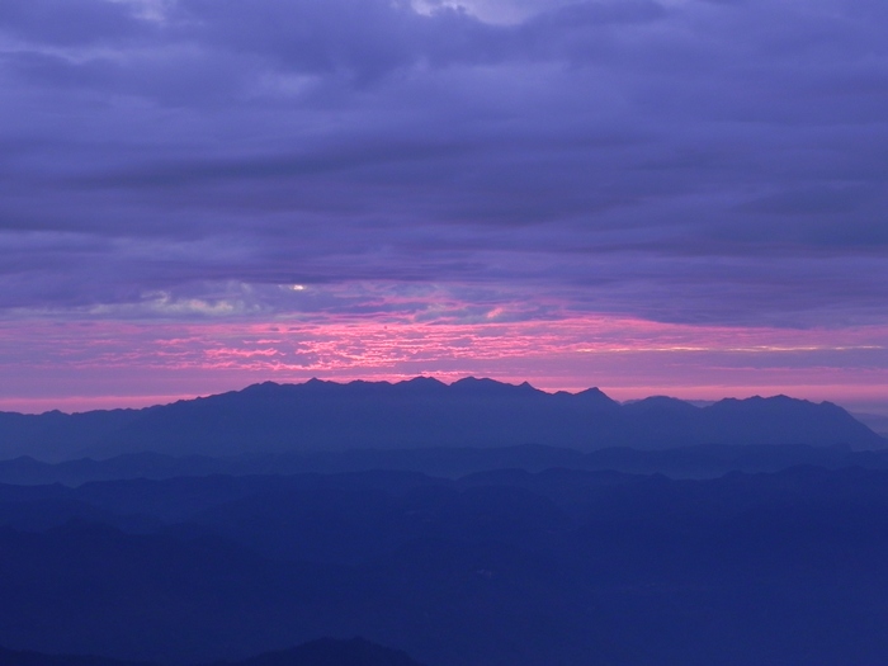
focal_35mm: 85
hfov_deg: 23.0
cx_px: 444
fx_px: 2180
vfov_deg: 17.4
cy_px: 333
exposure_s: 1/32.2
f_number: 4
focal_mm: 15.1
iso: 160
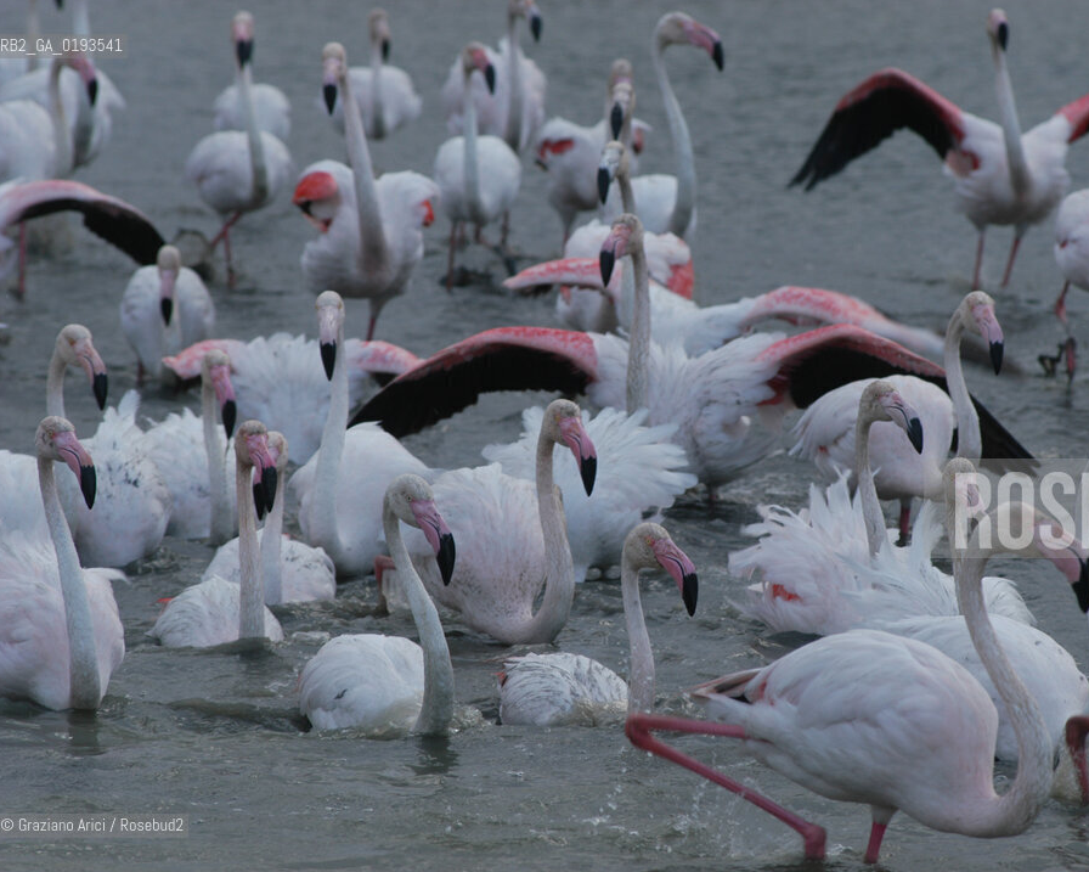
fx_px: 10959
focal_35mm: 340
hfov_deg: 5.7
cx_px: 654
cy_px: 435
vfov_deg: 4.6
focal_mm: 200
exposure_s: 1/250
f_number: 6.3
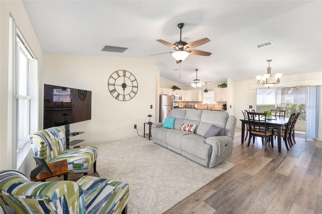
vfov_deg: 81.2
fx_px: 125
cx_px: 161
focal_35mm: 14
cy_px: 107
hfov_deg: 104.3
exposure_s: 1/10
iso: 400
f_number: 7.1
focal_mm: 14
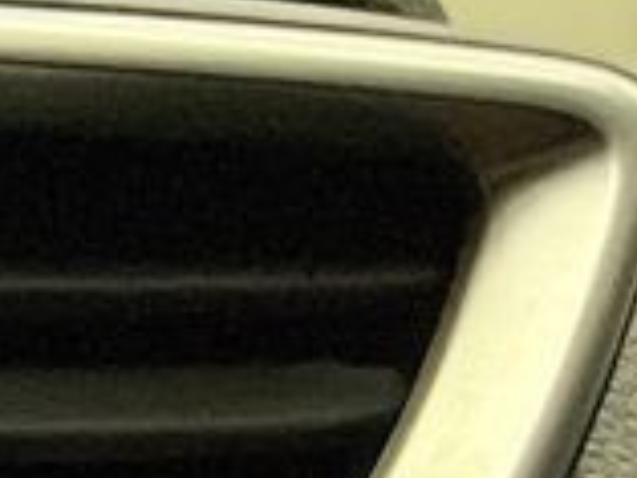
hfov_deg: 7.6
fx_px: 3665
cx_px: -1732
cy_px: 1641
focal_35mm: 199
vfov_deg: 6.5
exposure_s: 1/83
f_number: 1.5
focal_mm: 5.7
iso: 50
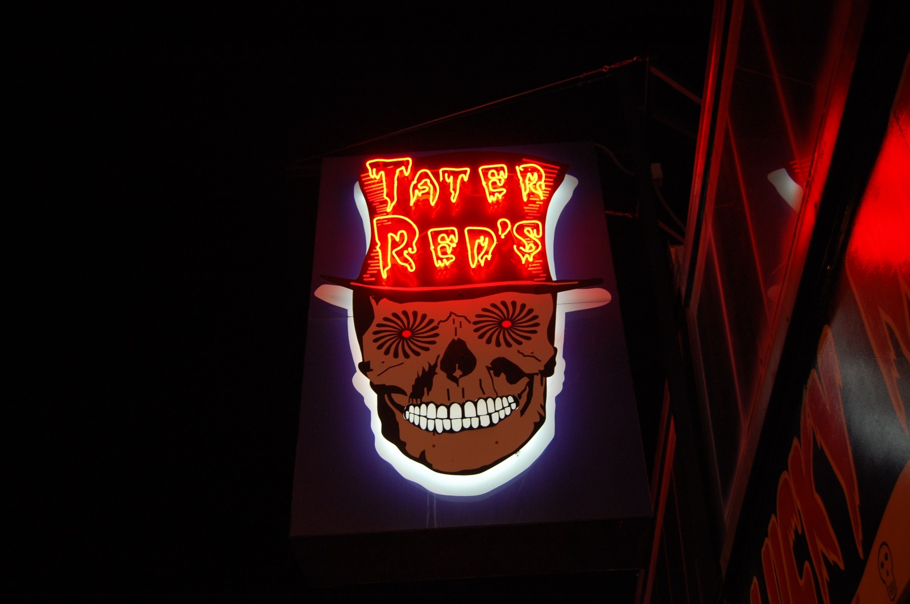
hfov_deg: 46.4
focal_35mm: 42
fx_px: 1060
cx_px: 455
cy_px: 302
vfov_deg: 31.8
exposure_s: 1/50
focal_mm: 28
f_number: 4.2
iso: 400
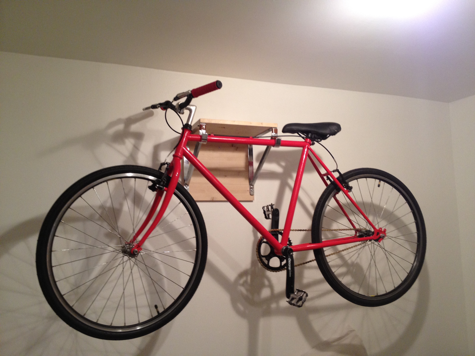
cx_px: 238
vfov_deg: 40.7
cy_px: 178
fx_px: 480
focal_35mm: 35
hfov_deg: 52.6
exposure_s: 1/20
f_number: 2.4
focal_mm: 4.28
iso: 125
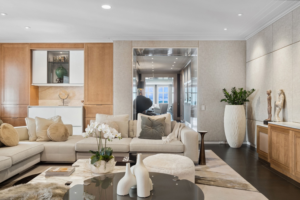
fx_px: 233
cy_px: 100
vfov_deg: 46.4
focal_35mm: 28
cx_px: 150
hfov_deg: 65.5
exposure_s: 1/40
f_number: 8
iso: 320
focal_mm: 28
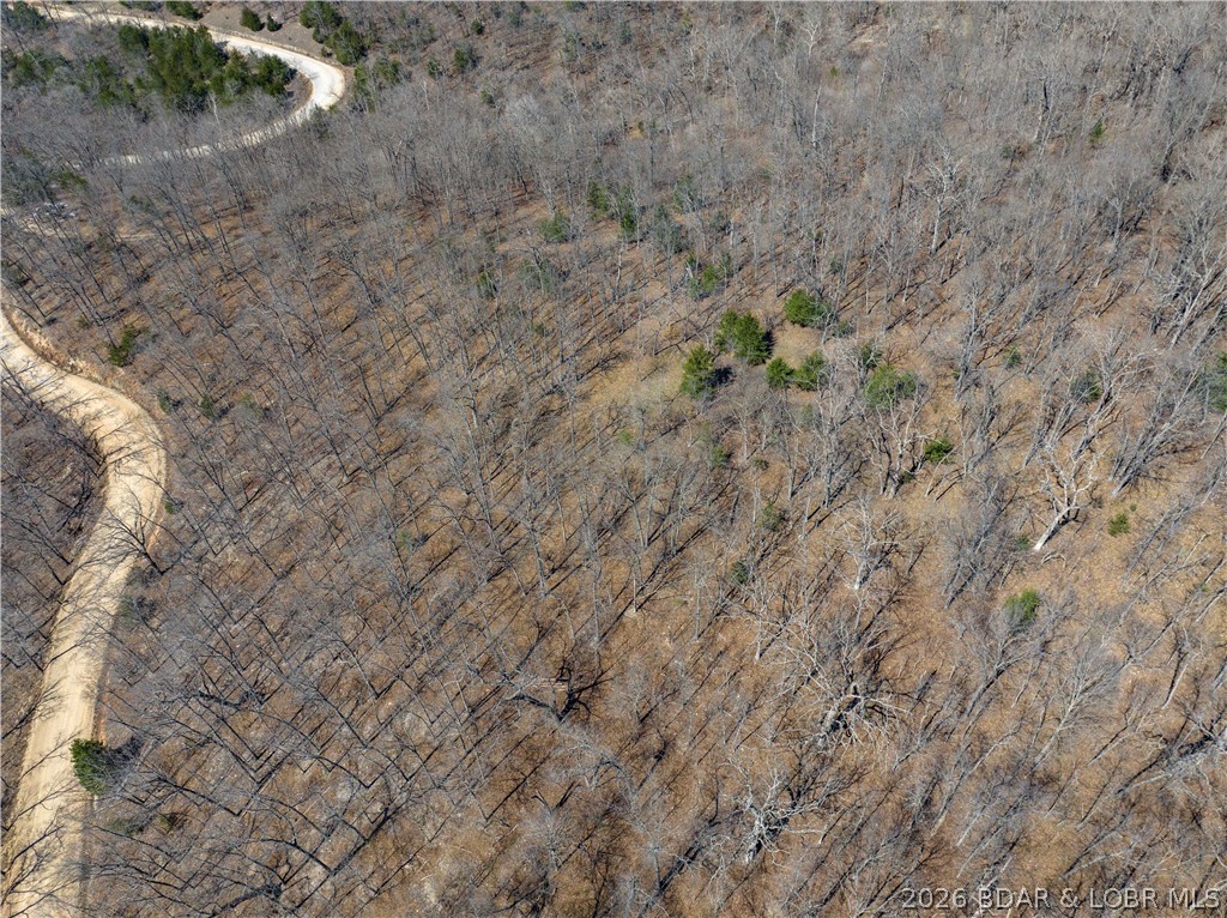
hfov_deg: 71.6
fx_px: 850
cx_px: 614
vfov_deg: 56.7
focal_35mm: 24
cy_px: 459
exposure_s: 1/1600
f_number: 2.8
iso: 110
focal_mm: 12.29
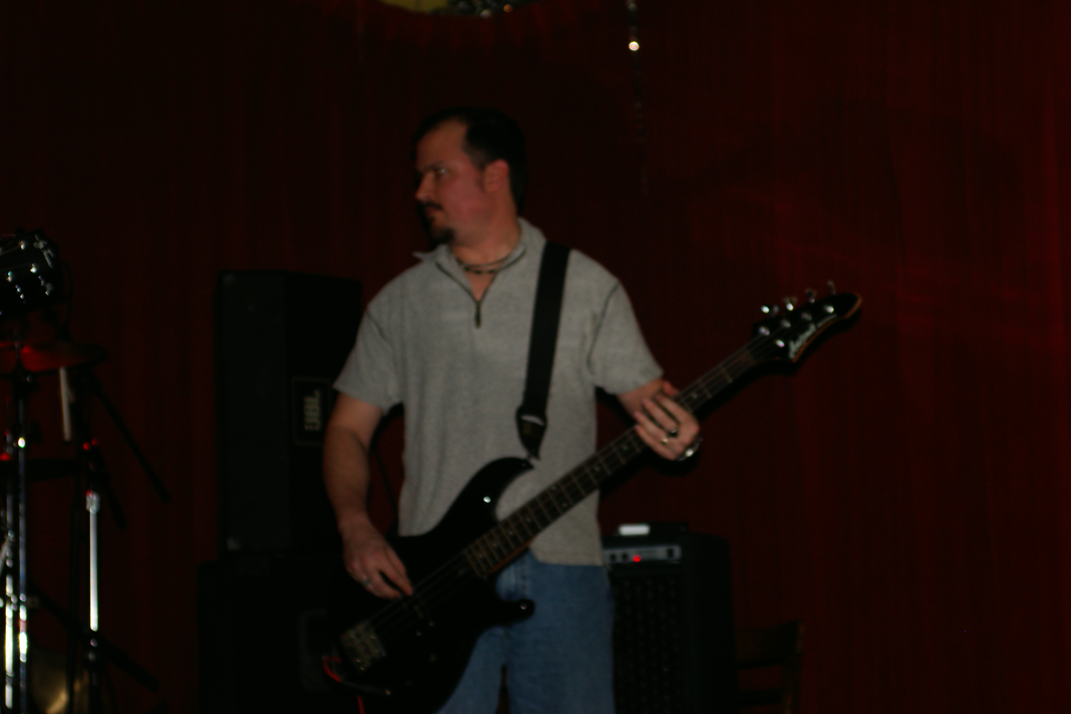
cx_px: 536
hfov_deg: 24.6
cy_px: 357
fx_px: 2454
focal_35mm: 82
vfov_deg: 16.6
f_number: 4
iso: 200
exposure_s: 1/60
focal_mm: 55
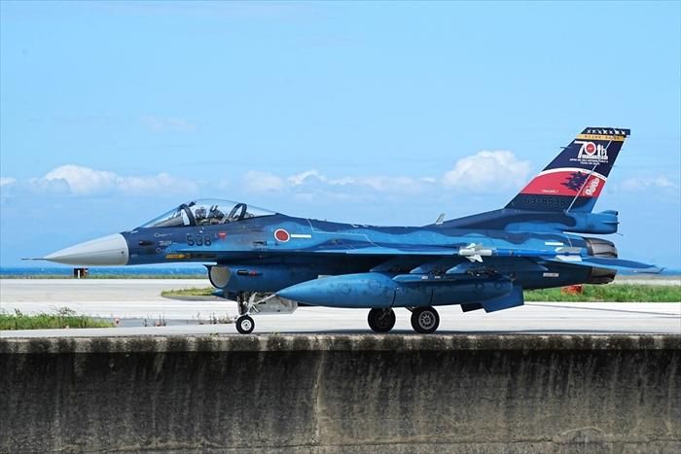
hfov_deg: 13.0
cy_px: 227
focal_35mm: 158
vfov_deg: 8.7
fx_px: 2989
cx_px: 340
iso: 160
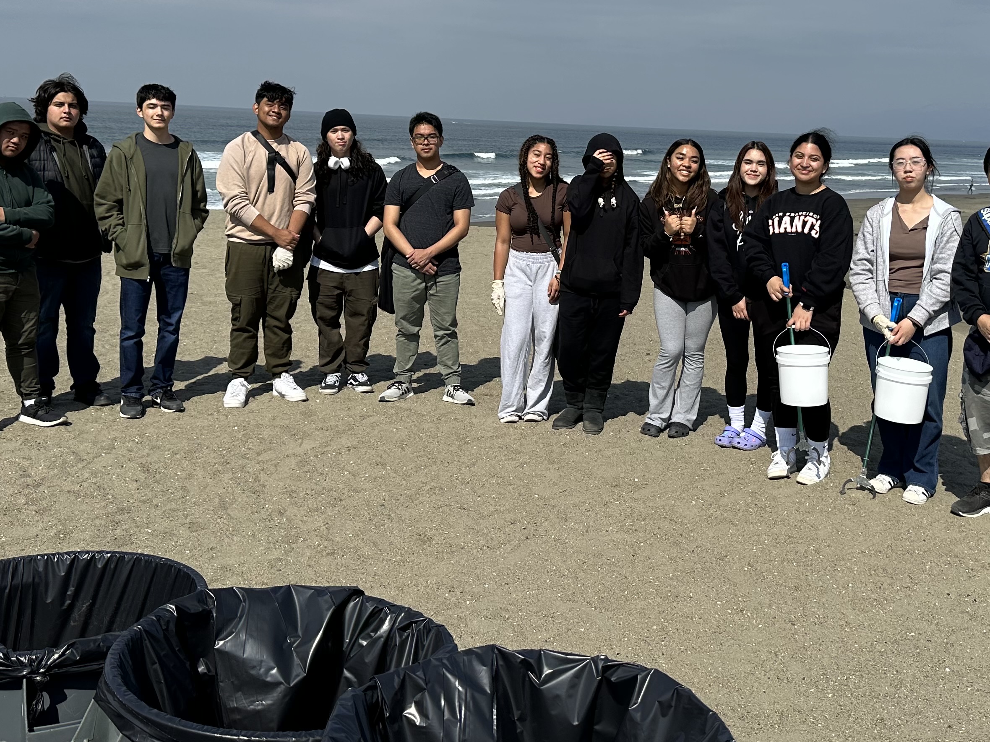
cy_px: 215
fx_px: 1173
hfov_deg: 45.4
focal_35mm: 41
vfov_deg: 34.6
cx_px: 611
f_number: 1.78
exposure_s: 1/7576
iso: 80
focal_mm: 6.86
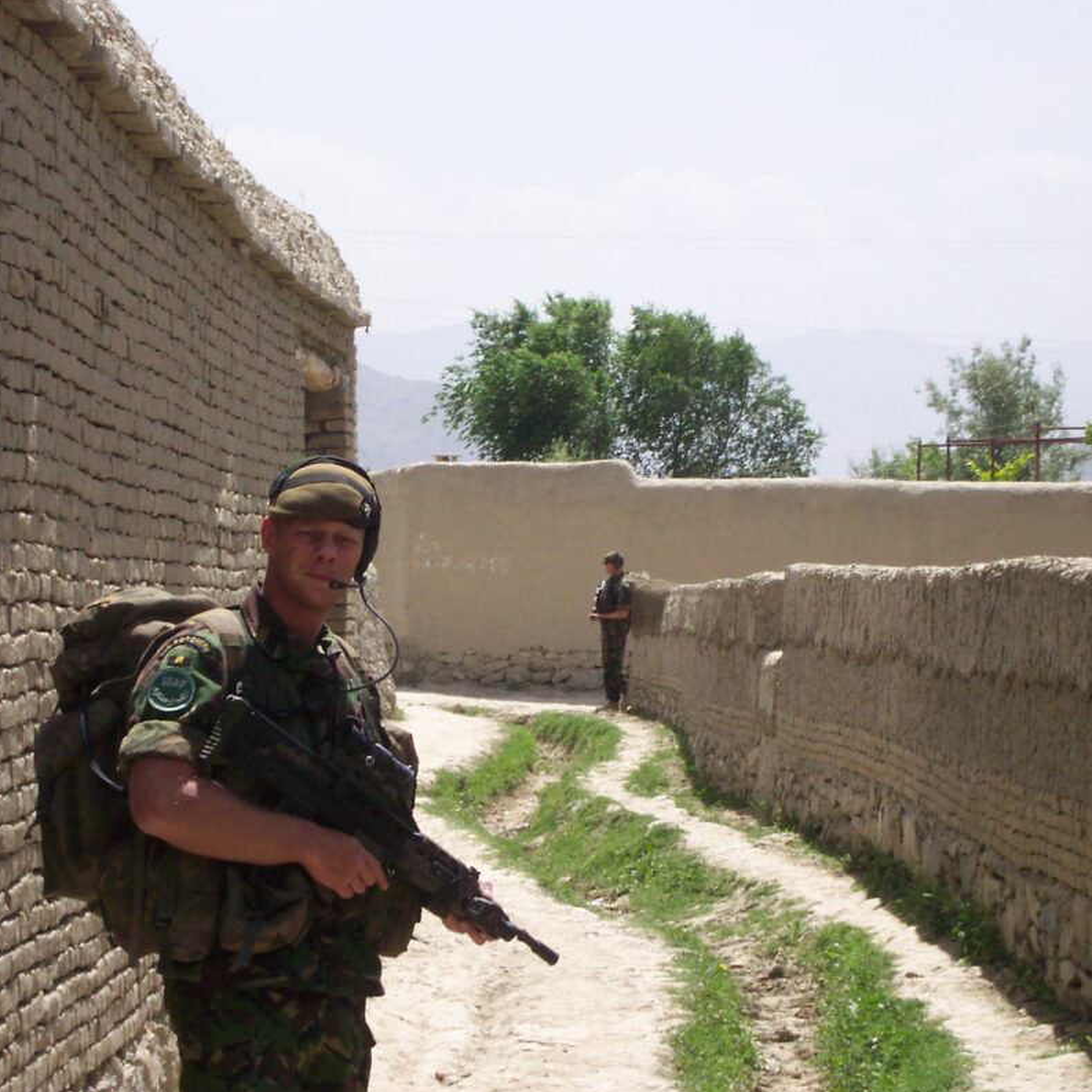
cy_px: 547
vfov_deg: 12.9
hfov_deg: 12.9
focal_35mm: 135
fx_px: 4818
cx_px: 486
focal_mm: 21.2
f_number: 13
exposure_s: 1/90
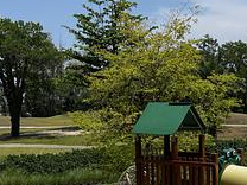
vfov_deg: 22.3
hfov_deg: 29.6
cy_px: 173
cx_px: 197
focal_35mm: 64
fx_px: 457
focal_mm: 5.7
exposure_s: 1/5882
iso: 50
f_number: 1.5
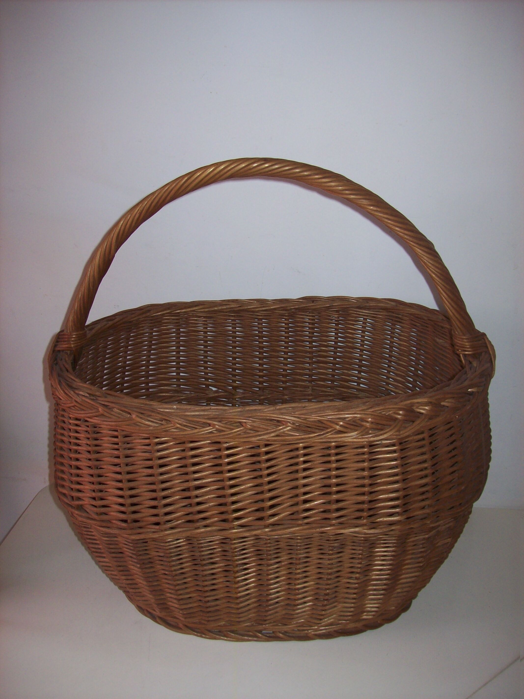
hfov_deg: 39.6
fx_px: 727
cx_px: 262
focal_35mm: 36
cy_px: 350
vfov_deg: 51.4
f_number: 2.7
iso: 80
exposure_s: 1/64
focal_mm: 6
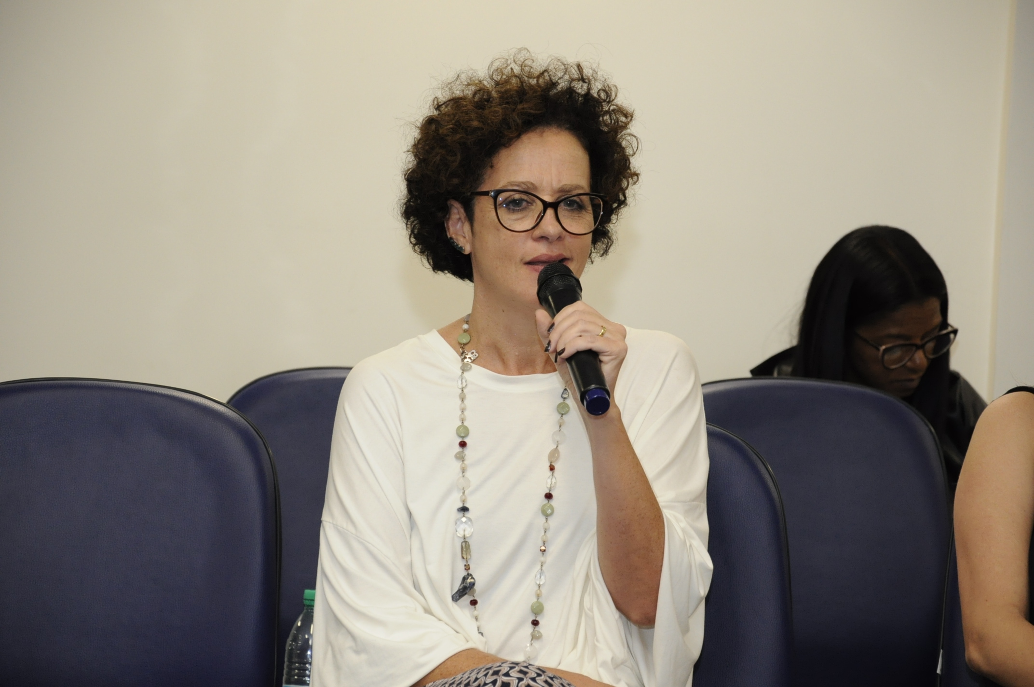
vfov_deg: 8.7
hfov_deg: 13.1
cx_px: 517
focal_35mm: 158
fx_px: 4518
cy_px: 344
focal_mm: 105
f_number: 5.6
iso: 1250
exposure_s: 1/60
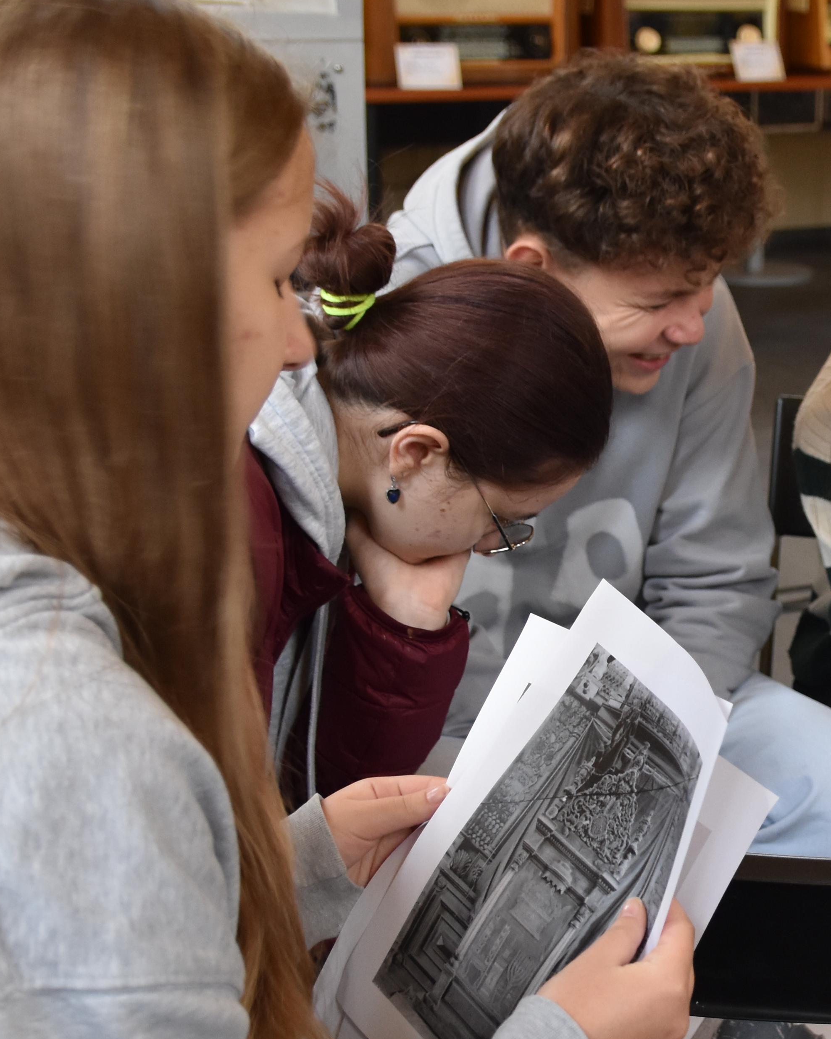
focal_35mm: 82
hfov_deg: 18.3
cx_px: 820
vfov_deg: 23.2
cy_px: 675
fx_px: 2521
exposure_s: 1/60
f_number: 3.2
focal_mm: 24
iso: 800
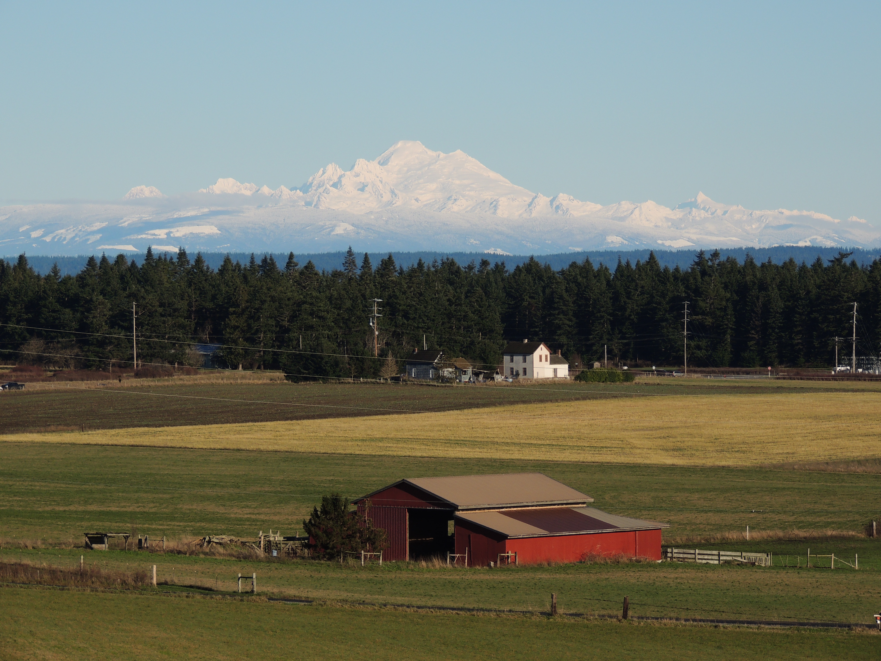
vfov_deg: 8.0
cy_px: 330
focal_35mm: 185
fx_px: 4708
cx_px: 440
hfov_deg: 10.7
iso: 100
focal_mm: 33
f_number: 4.6
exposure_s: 1/1000
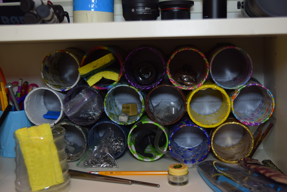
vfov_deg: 28.9
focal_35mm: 46
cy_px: 96
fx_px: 371
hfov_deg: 42.3
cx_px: 144
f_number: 4.2
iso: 400
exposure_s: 1/80
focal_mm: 31
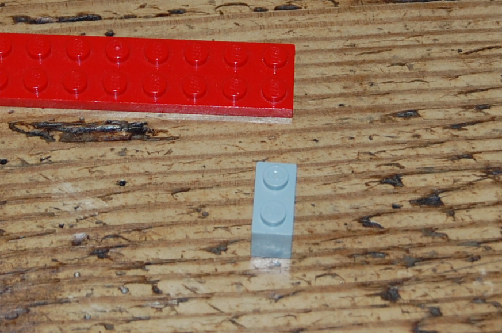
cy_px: 87
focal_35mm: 155
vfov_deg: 8.8
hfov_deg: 13.3
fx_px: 2158
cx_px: 178
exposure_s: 1/60
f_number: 5
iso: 400
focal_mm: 40
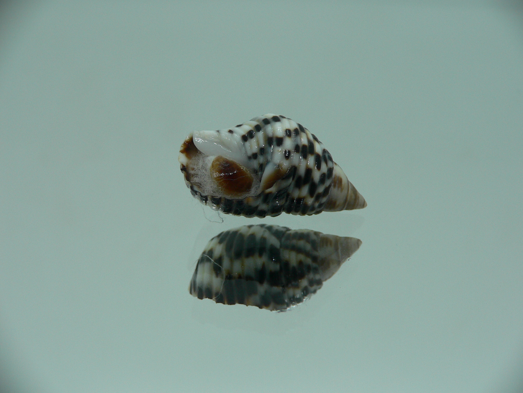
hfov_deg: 52.6
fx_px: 529
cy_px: 196
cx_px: 262
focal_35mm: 35
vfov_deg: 40.7
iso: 80
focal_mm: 4.6
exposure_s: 1/60
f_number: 2.8
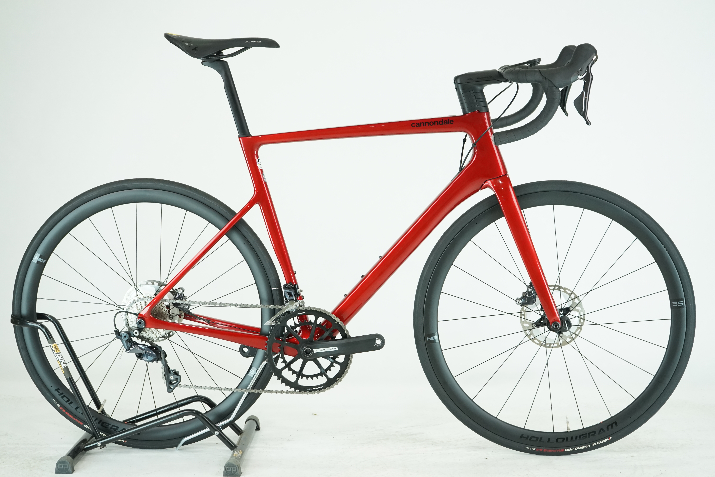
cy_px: 238
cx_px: 358
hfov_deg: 32.9
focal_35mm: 61
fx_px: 1211
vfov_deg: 22.3
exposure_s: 1/200
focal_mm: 61
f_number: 5.6
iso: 1600
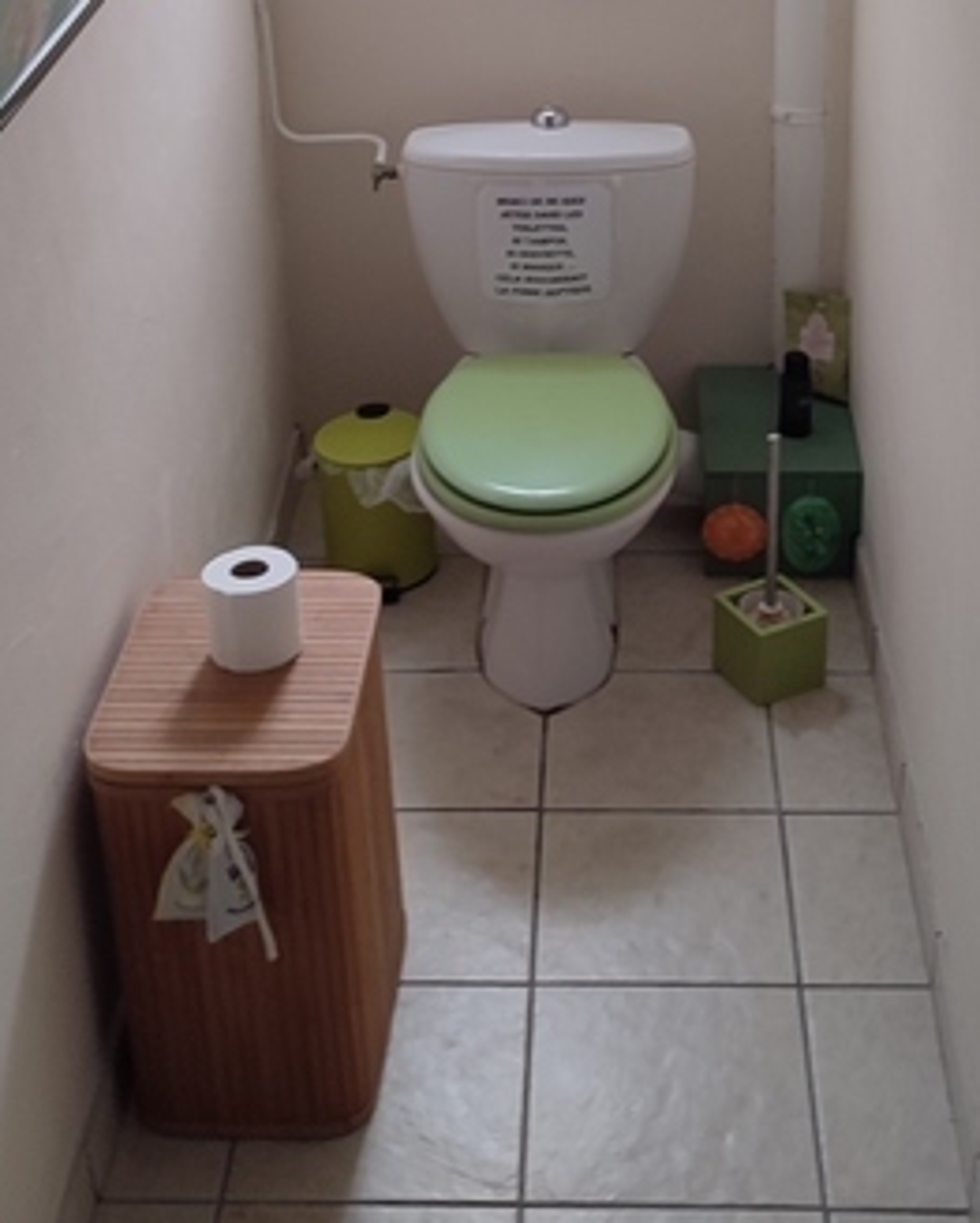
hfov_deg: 27.6
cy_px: 198
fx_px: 1992
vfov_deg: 32.9
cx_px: 520
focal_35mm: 55
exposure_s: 1/33
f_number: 1.89
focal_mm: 5.89
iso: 64
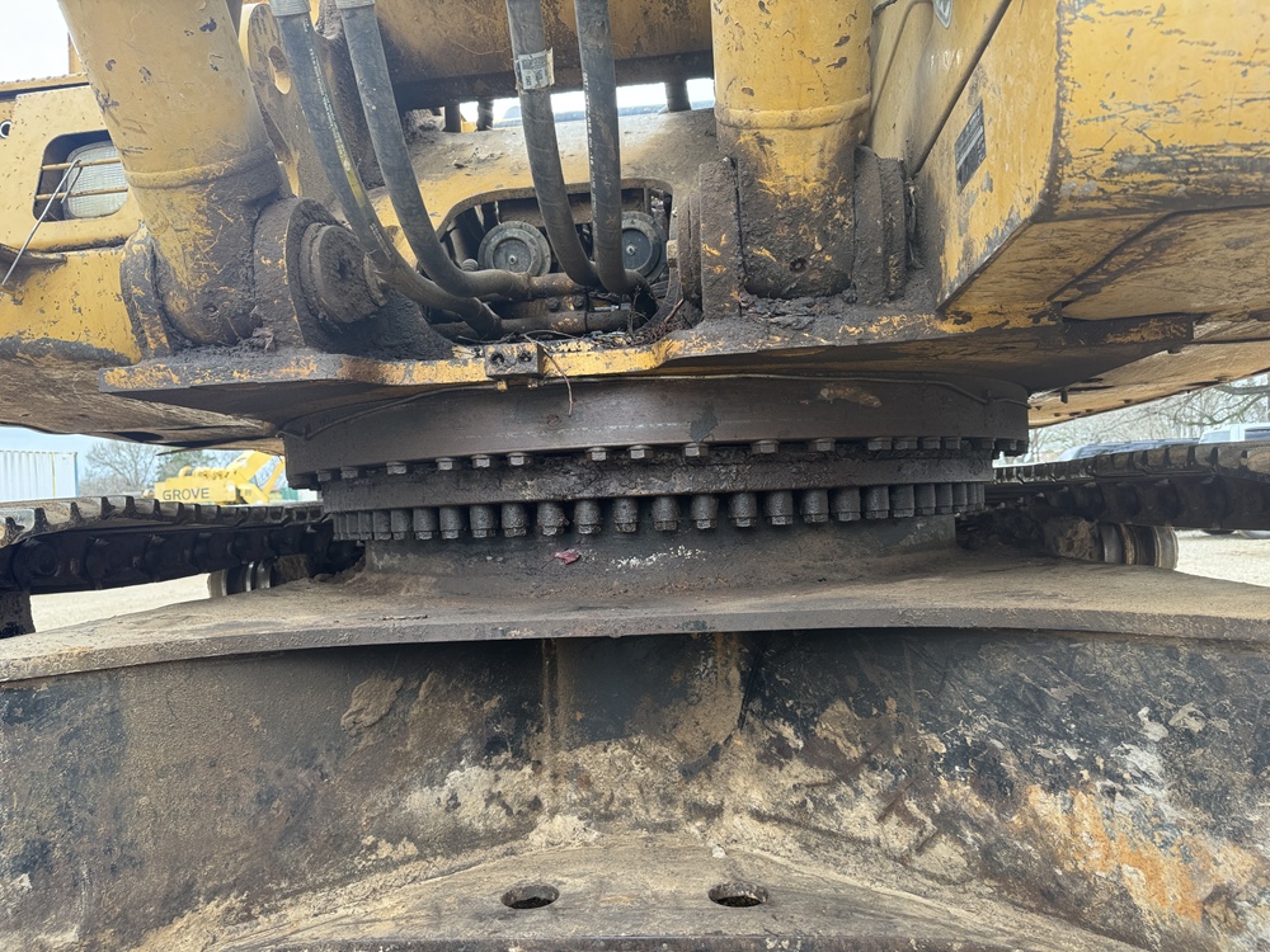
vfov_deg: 56.8
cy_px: 476
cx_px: 635
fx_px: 881
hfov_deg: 71.6
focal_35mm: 24
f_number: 1.78
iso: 64
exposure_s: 1/221
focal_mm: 6.76
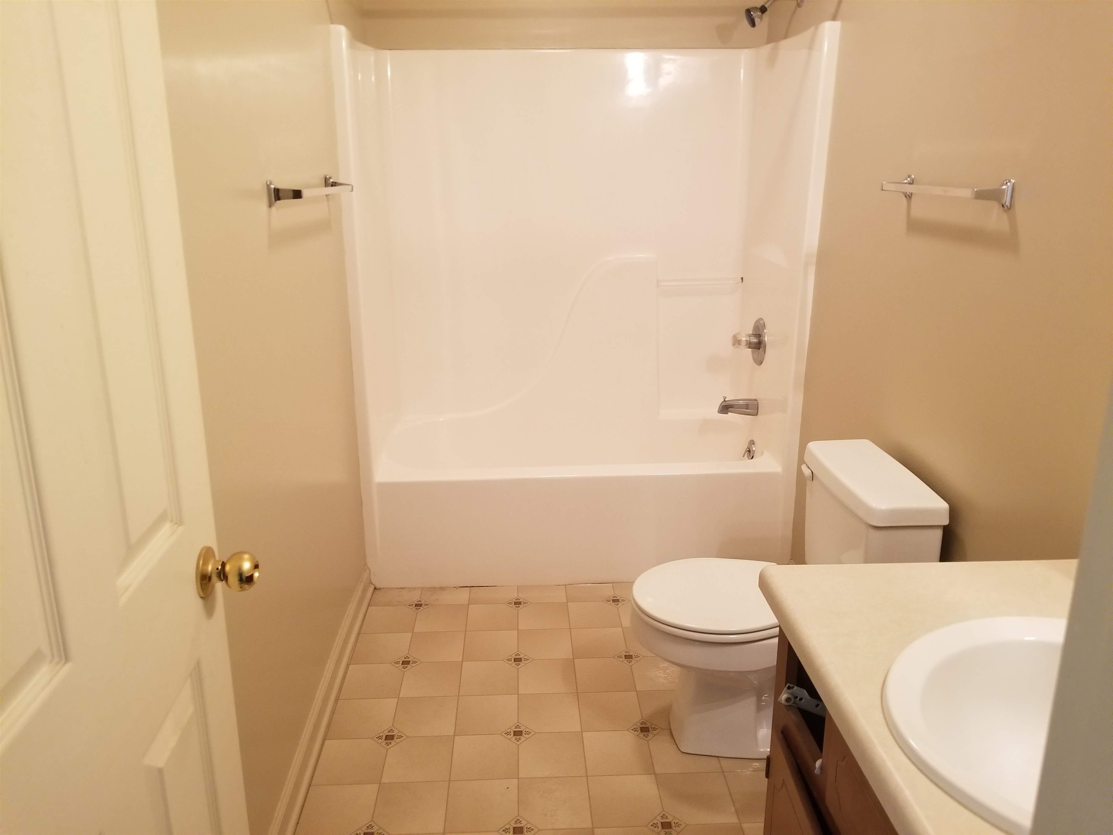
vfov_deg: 53.1
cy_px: 418
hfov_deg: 67.3
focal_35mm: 26
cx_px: 556
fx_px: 836
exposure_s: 1/24
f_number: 1.7
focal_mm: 4.25
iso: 250
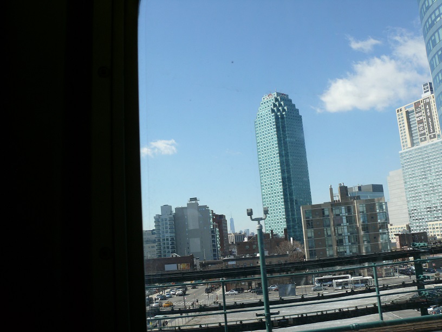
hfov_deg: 52.6
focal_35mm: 35
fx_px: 447
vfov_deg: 40.7
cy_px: 166
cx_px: 221
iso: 100
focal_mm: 7.4
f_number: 5.6
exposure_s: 1/500
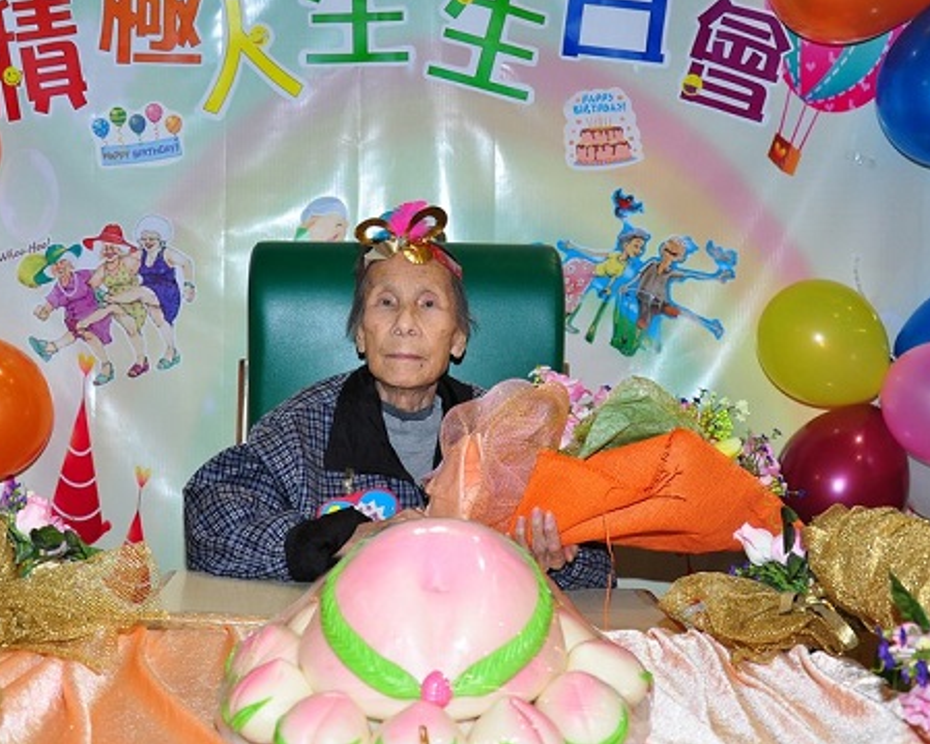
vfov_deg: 26.6
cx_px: 396
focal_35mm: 57
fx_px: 1569
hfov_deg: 33.0
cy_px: 265
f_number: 5
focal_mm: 26
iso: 400
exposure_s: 1/60
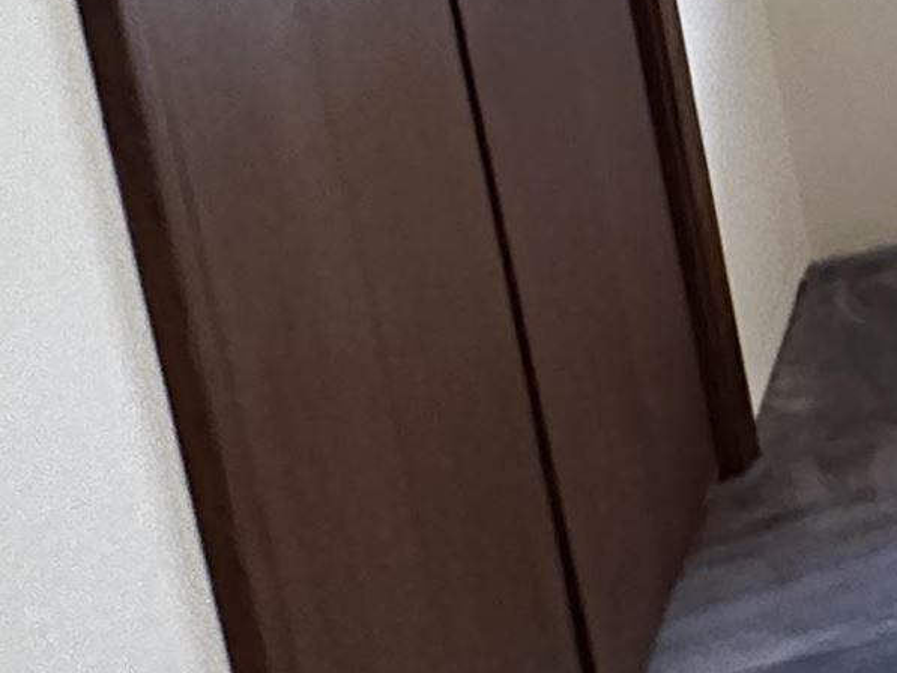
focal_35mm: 72
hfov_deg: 14.4
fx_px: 1866
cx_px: 2248
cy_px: -382
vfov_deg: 17.9
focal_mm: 2.22
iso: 1250
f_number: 2.2
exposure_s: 1/40
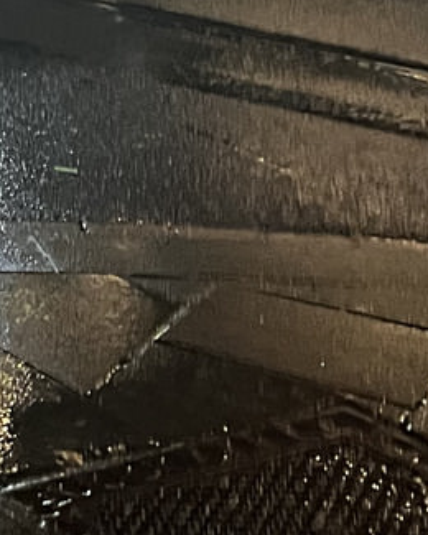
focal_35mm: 125
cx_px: -421
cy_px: -436
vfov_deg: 13.7
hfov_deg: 11.2
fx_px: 1979
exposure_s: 1/33
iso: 400
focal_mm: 5.7
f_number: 1.5
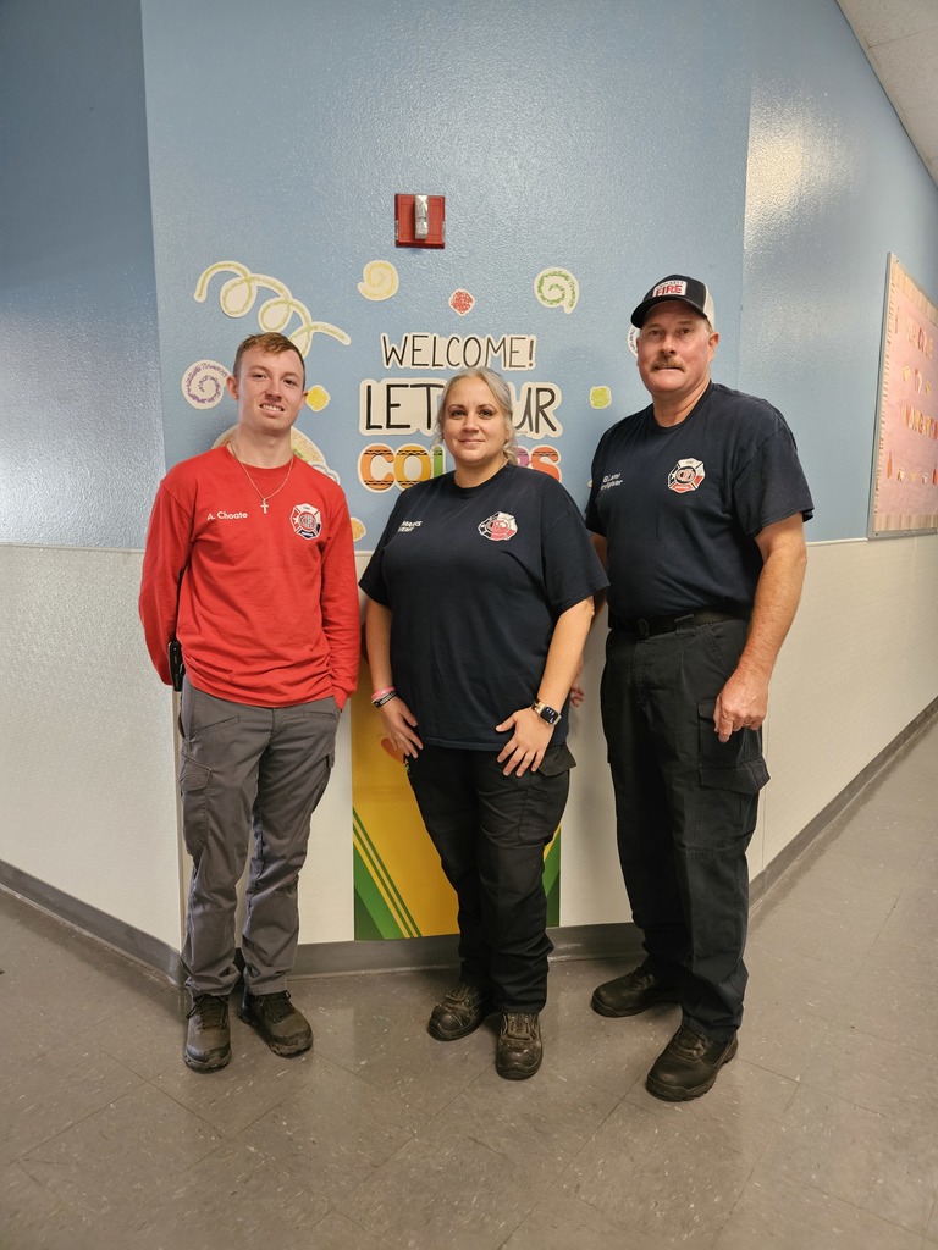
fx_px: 831
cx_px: 469
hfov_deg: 58.9
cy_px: 625
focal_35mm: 23
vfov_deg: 73.9
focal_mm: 5.4
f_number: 1.8
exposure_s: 1/60
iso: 640
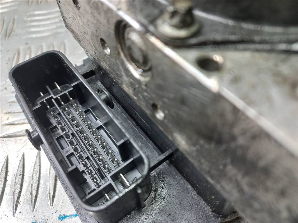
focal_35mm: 25
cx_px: 149
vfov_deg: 54.9
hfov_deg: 69.4
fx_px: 215
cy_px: 112
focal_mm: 4.6
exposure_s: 1/50
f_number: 1.8
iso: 125
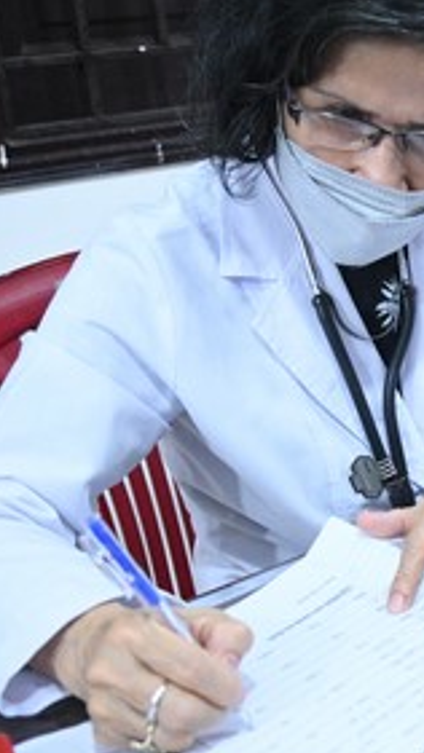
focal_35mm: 58
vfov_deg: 36.0
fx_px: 1160
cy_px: 335
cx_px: 727
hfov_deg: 17.4
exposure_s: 1/200
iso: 8000
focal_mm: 24
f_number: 4
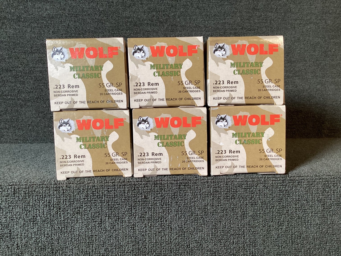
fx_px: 305
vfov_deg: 45.4
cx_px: 170
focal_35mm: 31
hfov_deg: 58.3
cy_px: 128
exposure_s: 1/50
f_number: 2.4
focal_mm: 3.3
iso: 80
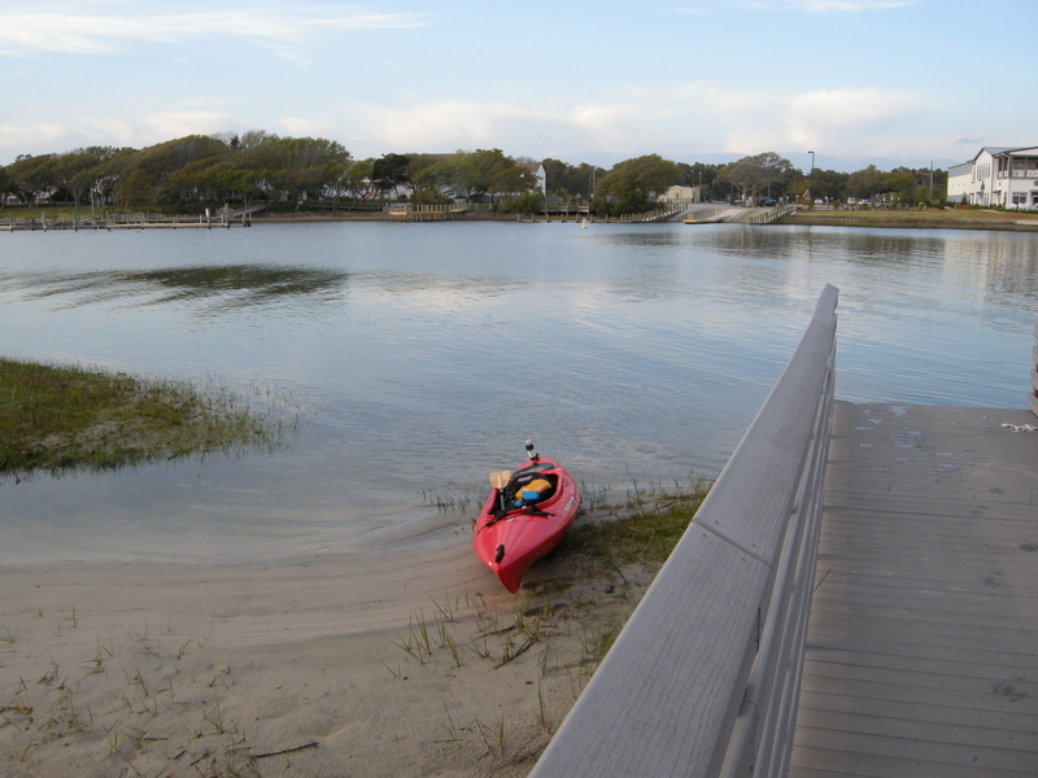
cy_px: 389
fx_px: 1050
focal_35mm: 35
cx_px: 519
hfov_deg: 52.6
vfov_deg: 40.7
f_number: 4.3
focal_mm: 7.5
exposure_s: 1/120
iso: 64
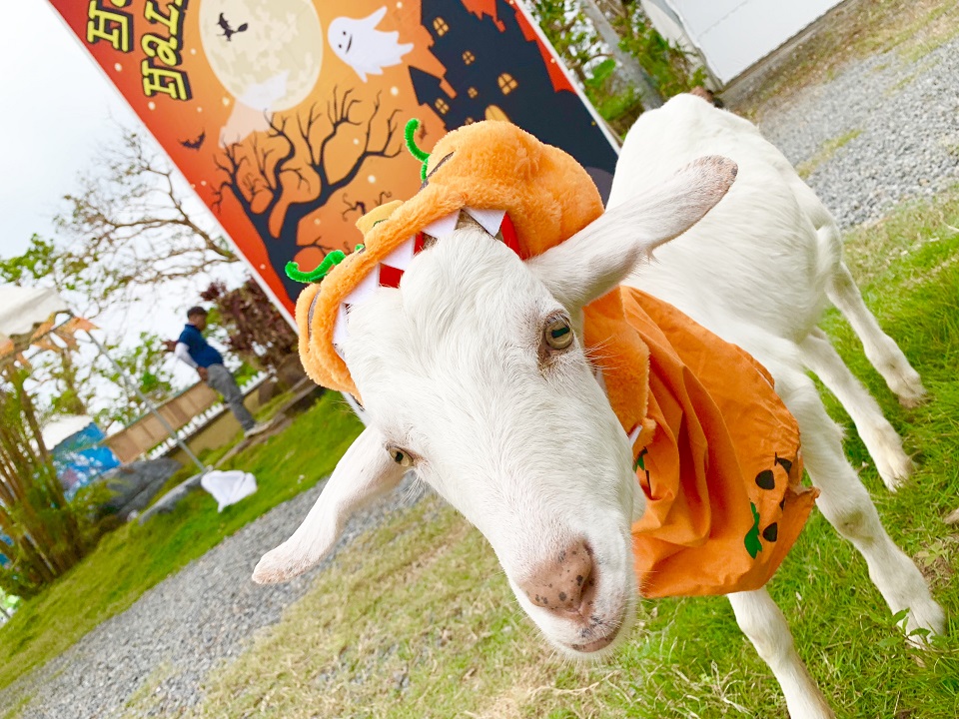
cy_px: 360
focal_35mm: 26
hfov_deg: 67.3
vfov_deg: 53.1
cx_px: 480
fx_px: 720
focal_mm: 4.25
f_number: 1.8
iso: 25
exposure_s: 1/322
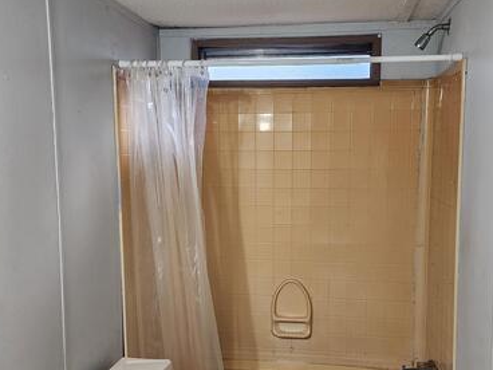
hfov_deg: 46.8
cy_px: 231
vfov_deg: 35.8
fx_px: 570
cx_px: 260
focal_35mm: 40
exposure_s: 1/120
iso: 800
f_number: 1.8
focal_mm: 6.4
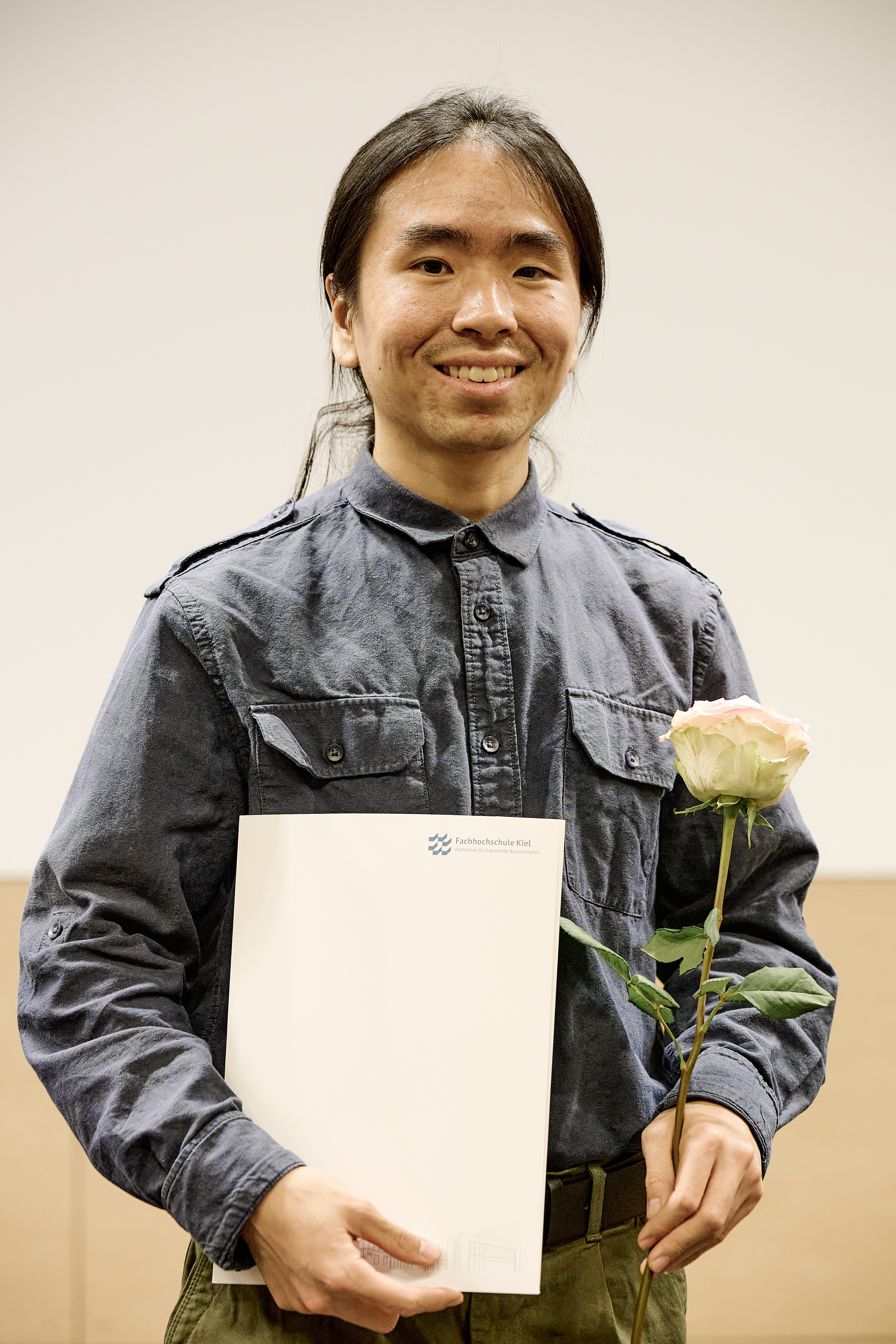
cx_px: 448
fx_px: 3845
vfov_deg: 19.8
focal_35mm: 103
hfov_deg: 13.3
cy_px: 672
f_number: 4
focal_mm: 103
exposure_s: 1/100
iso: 6400
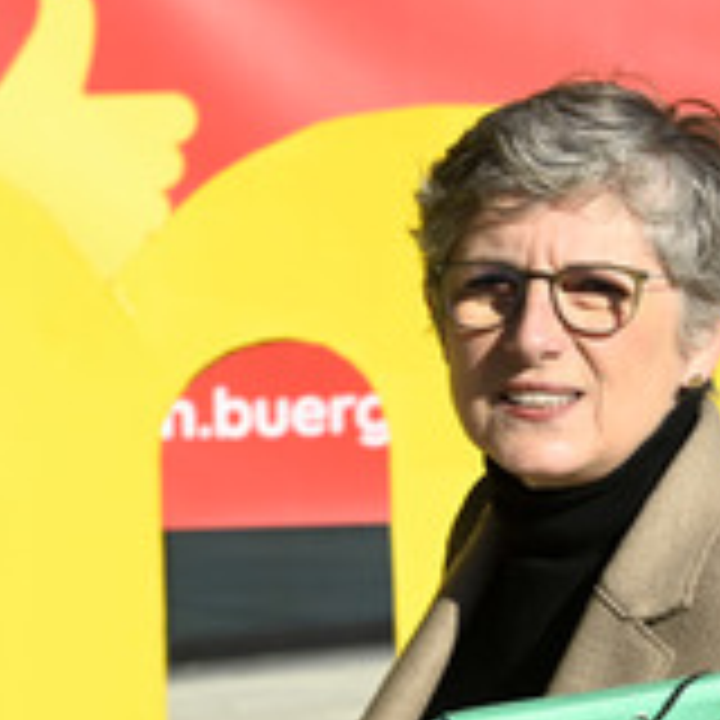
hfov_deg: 7.3
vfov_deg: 7.3
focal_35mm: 239
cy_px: 648
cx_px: 110
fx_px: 5624
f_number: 8
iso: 125
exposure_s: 1/250
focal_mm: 100
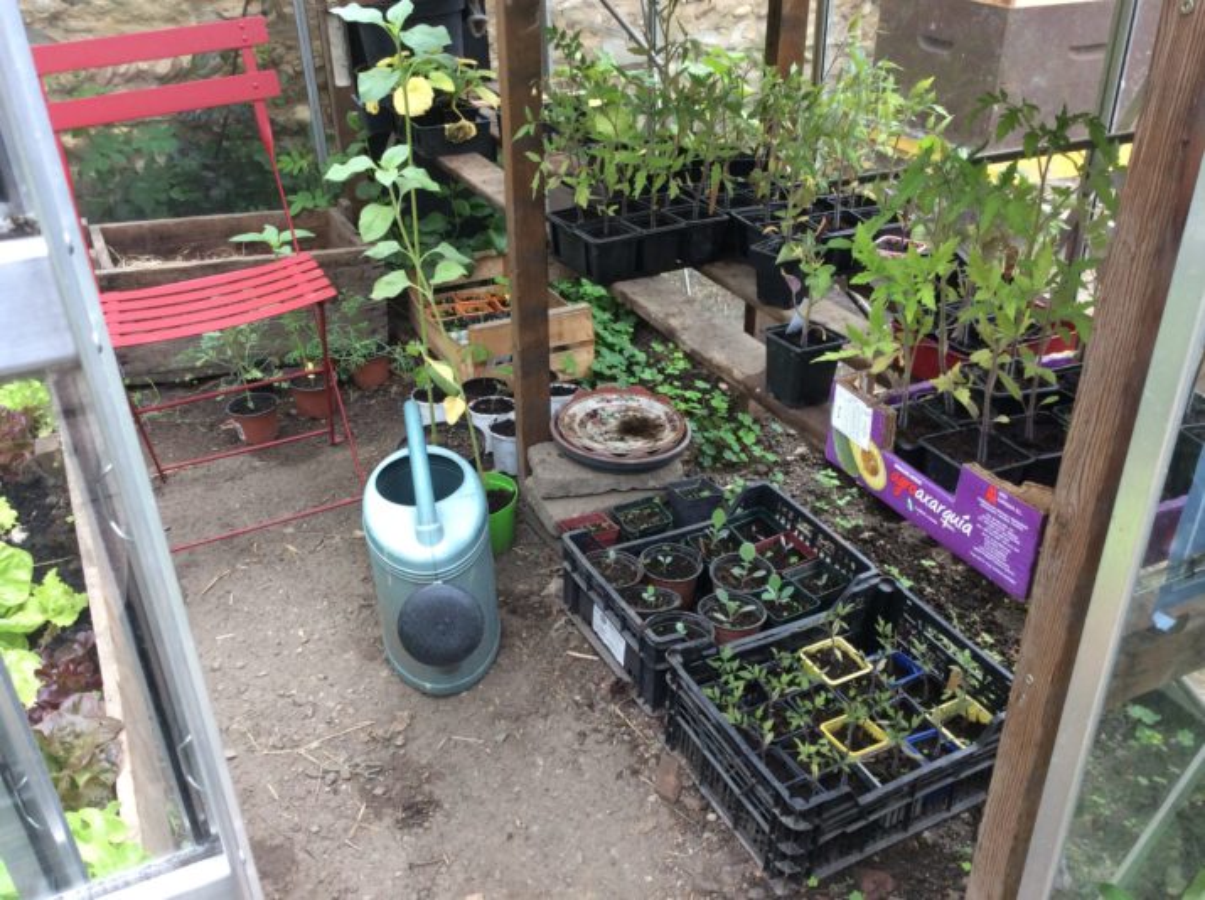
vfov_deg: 44.1
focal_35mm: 32
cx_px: 602
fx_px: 1112
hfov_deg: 56.9
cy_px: 450
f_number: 2.4
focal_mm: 3.3
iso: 50
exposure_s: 1/100
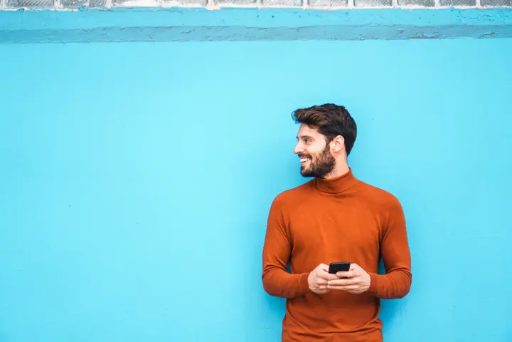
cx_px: 256
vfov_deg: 25.8
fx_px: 747
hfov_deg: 37.9
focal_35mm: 52
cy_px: 171
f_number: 1.8
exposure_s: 1/250
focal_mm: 35
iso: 125
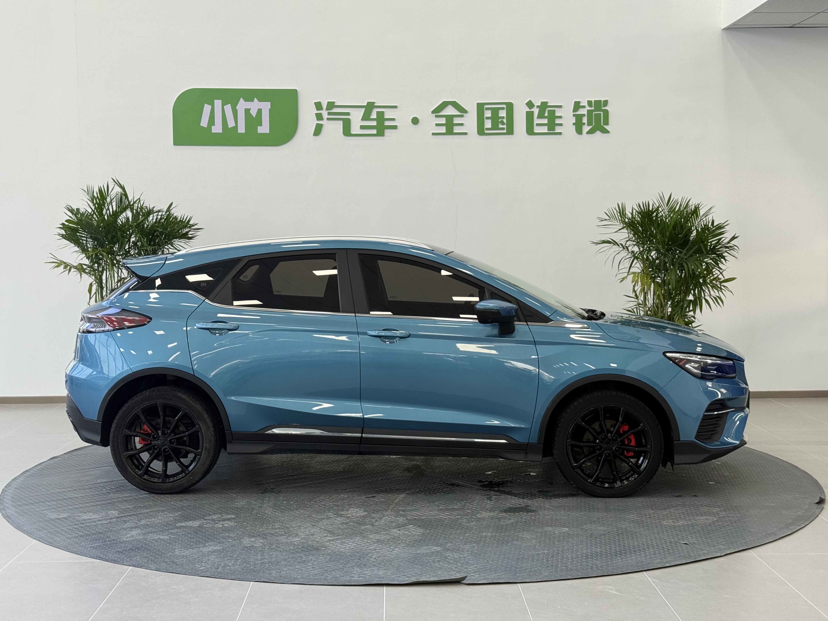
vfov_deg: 30.3
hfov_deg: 39.7
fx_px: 1148
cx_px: 414
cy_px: 310
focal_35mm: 48
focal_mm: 6.76
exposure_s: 1/121
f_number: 1.78
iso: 80
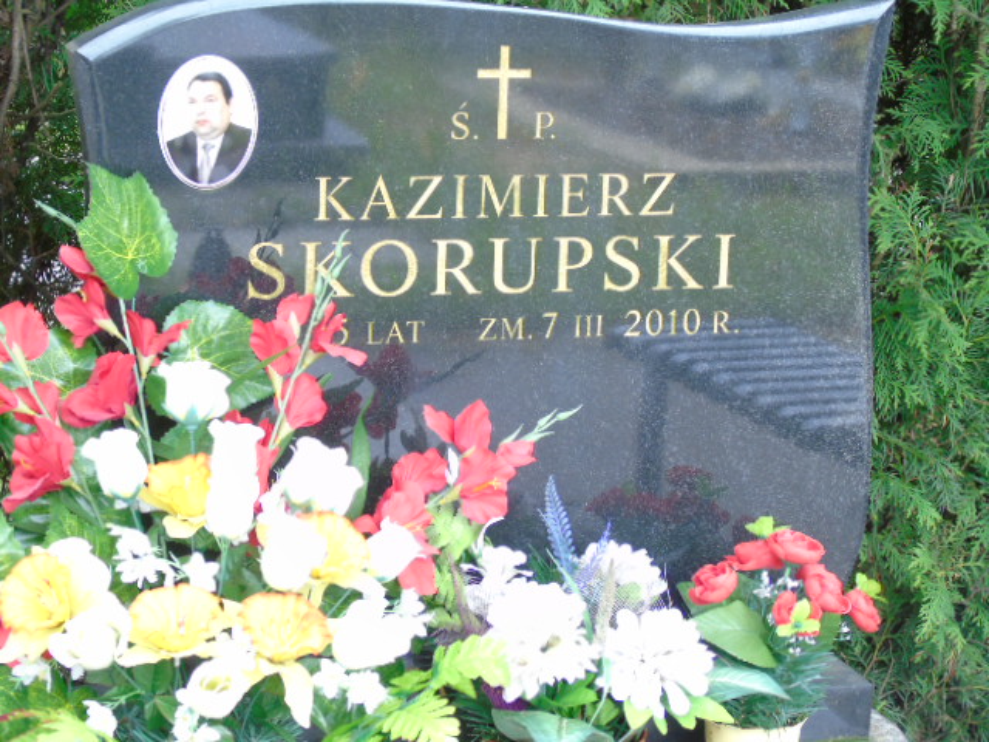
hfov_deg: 18.2
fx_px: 3086
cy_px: 371
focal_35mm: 108
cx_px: 494
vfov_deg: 13.7
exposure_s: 1/30
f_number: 4.4
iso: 200
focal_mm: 19
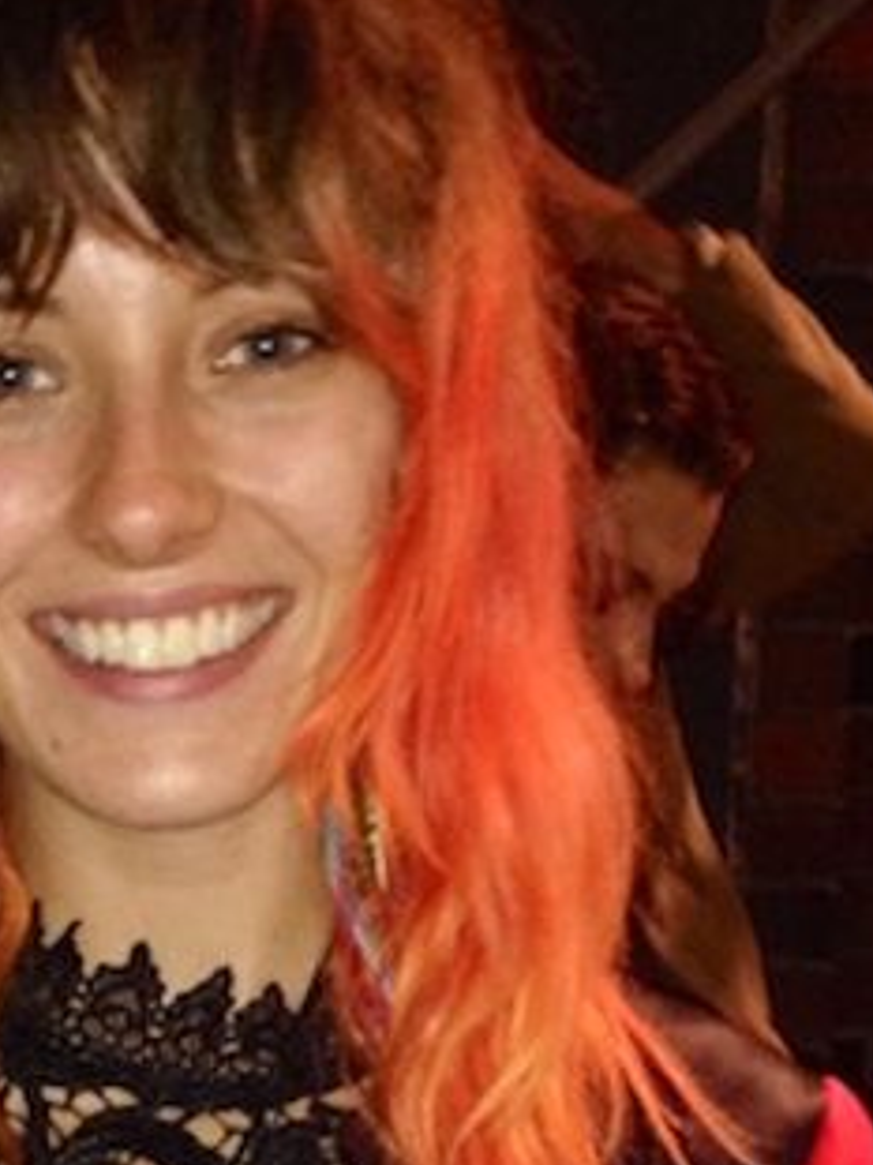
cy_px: 1382
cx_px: 120
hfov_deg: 13.8
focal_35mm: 106
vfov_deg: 17.7
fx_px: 3567
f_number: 2.4
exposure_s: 1/16
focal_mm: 4.12
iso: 200
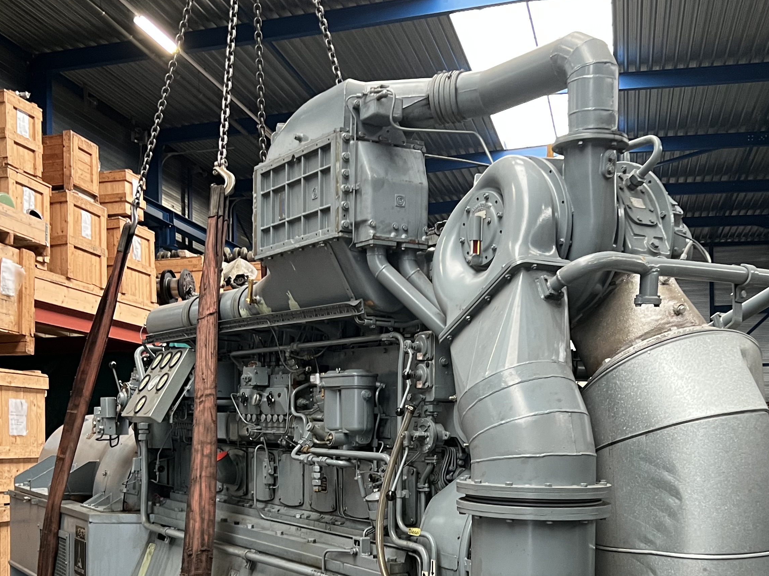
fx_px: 1022
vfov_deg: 30.9
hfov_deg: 41.2
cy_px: 442
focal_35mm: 46
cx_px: 365
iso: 320
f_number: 1.5
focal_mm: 5.7
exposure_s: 1/50
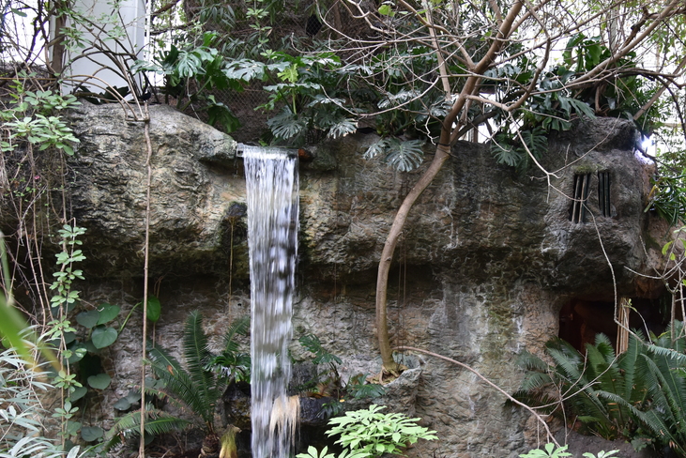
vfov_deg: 31.7
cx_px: 454
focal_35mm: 42
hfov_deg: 45.7
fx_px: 801
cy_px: 307
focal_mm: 24
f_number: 4
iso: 1000
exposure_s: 1/50
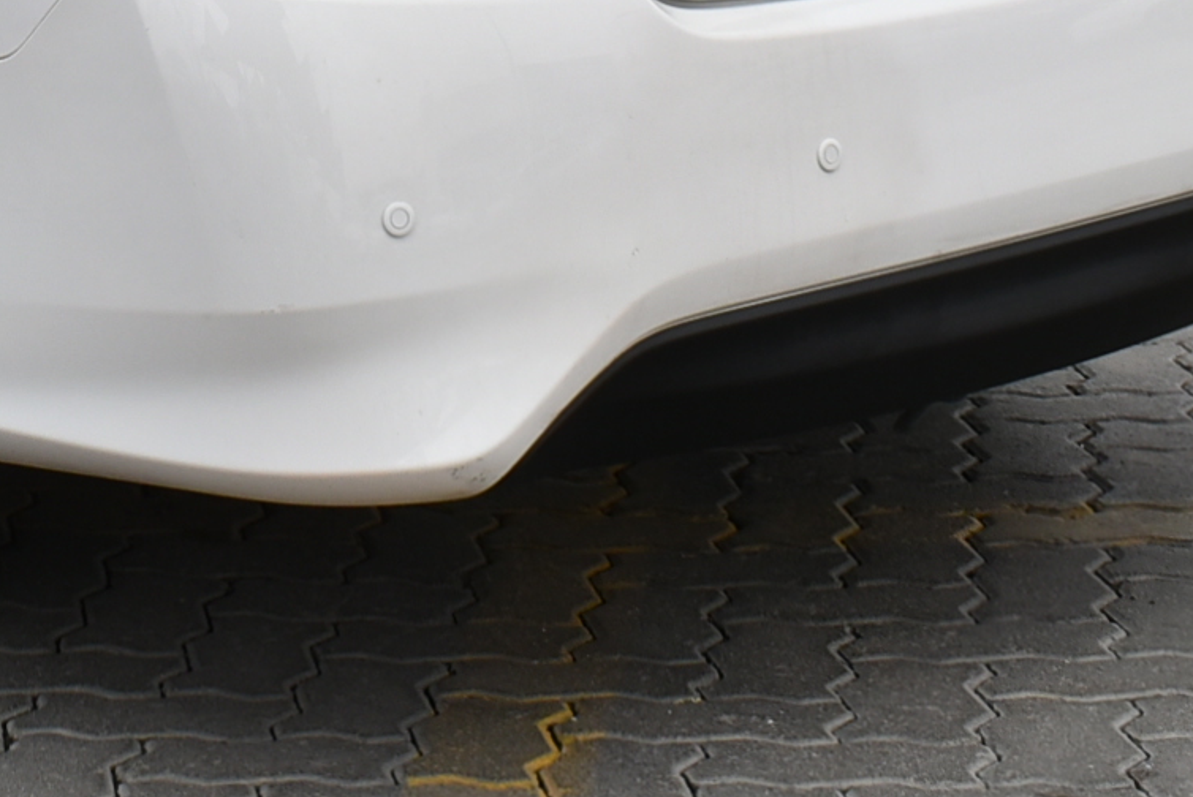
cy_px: -476
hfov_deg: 15.4
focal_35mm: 131
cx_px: 5
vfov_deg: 10.1
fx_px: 4344
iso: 200
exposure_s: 1/400
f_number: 10
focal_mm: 22
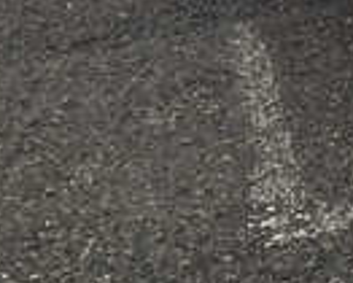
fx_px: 1161
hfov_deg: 14.7
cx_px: 678
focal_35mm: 111
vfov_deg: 13.3
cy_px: -113
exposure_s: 1/17
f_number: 1.8
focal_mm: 4
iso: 50
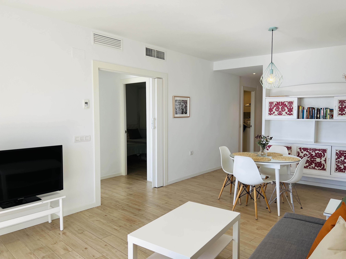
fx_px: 260
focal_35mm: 26
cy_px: 130
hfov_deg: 67.3
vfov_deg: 53.1
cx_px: 173
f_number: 1.5
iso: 50
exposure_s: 1/473
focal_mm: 5.7
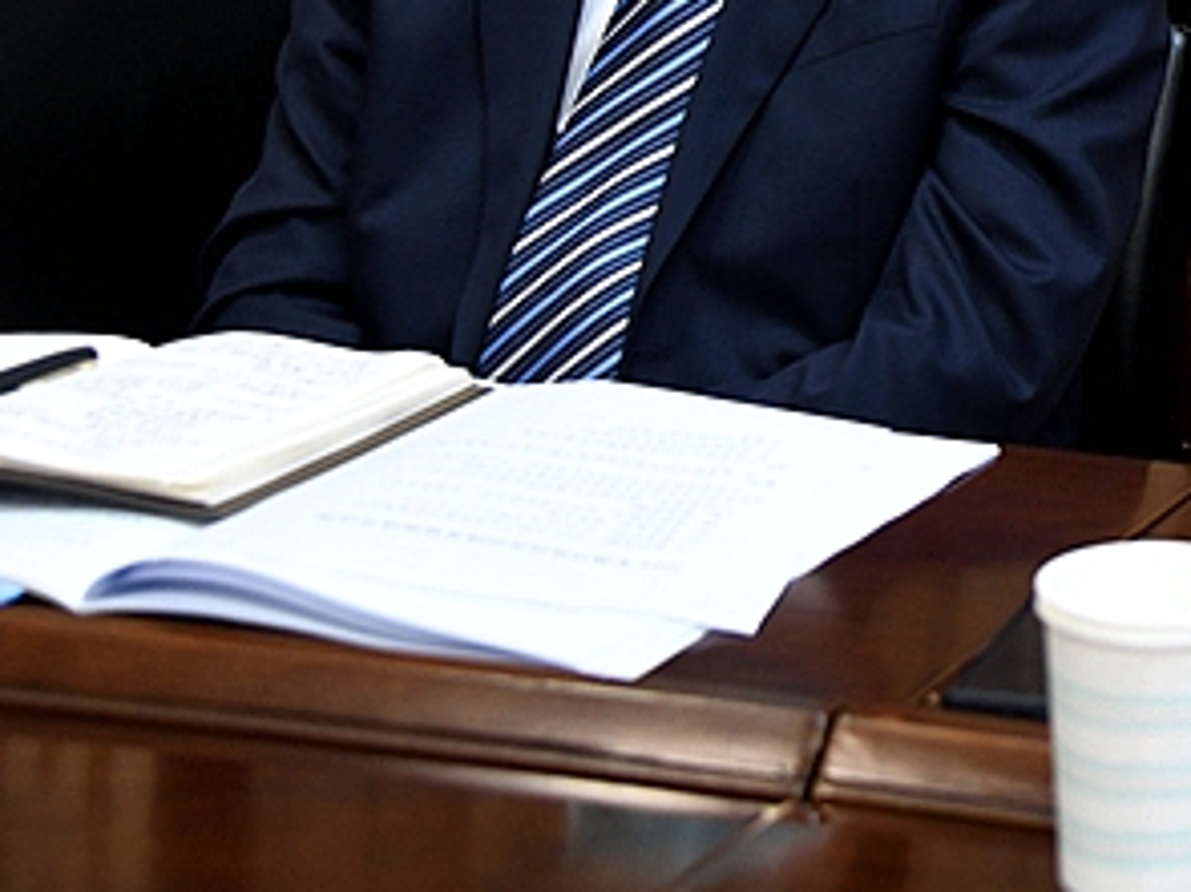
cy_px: -163
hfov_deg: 15.1
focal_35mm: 125
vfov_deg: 11.6
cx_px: 1550
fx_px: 4299
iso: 1400
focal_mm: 48
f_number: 4.2
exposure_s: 1/50
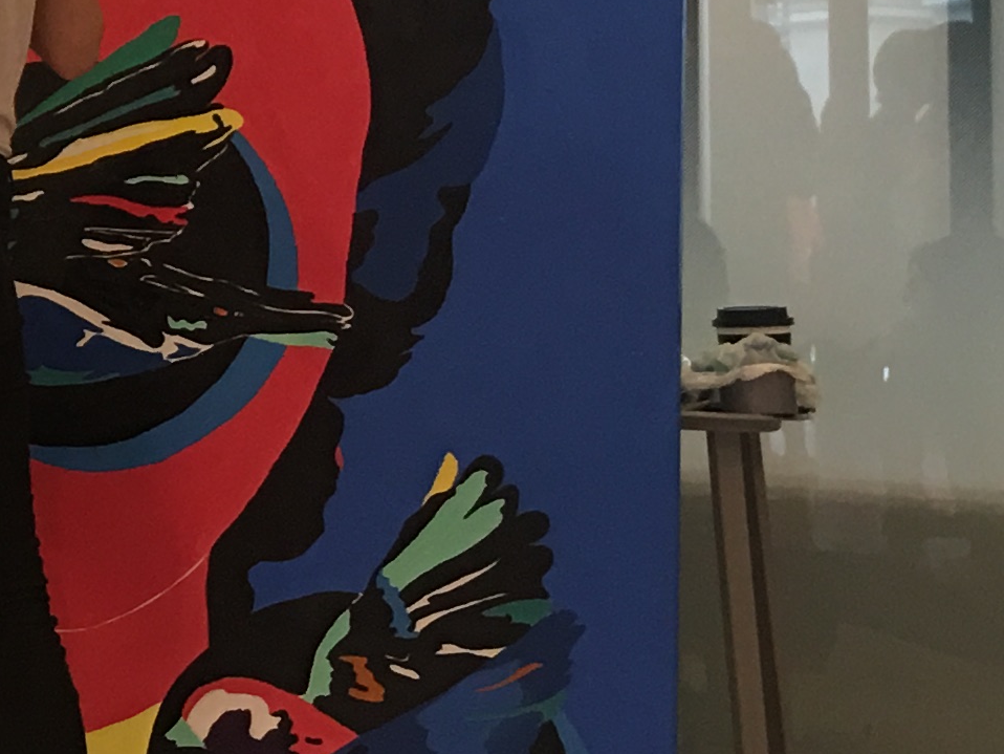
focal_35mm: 122
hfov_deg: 14.2
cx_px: -841
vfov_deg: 11.9
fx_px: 3539
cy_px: -181
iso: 40
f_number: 2.2
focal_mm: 4.15
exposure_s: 1/17
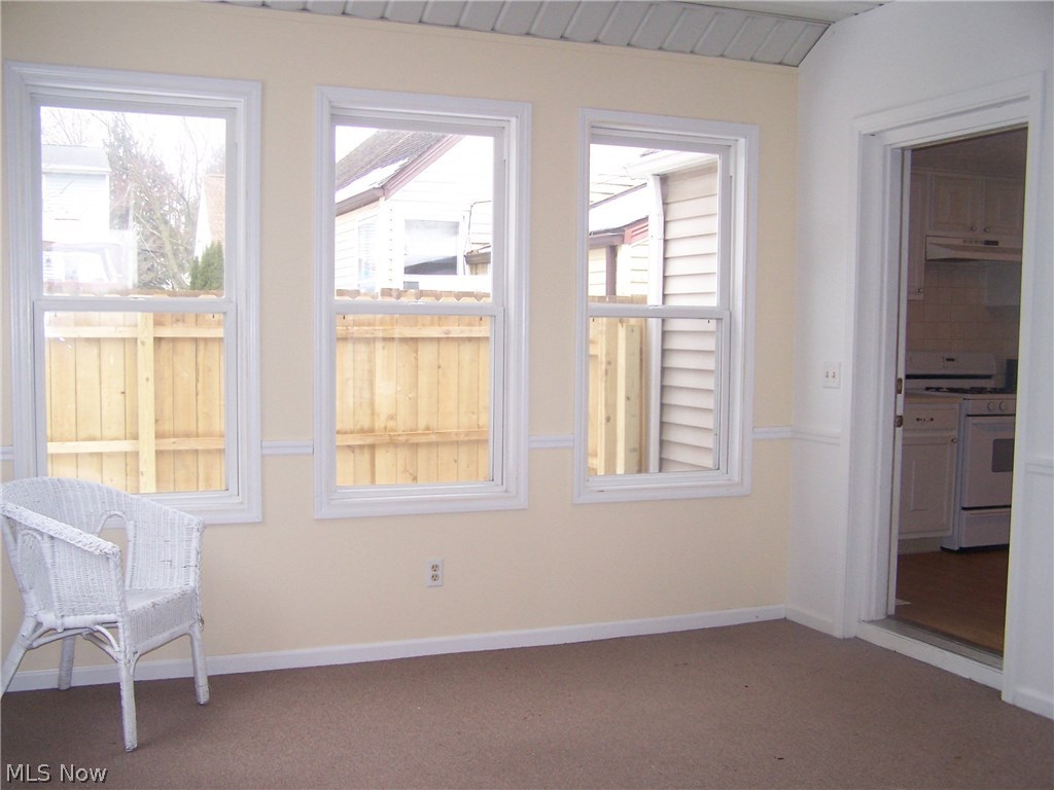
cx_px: 527
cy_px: 395
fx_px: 1157
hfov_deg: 49.0
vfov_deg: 37.7
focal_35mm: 38
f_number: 2.8
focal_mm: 6.3
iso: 140
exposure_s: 1/90
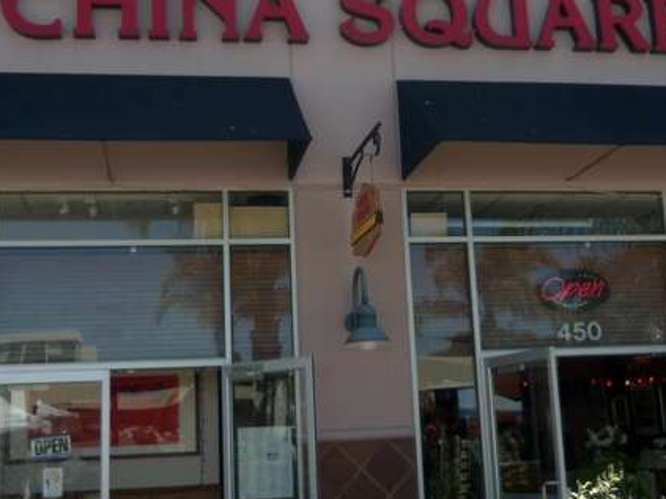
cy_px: 208
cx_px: 361
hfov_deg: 36.2
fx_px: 1019
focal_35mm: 53
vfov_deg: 27.5
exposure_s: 1/160
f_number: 3.9
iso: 64
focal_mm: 5.1
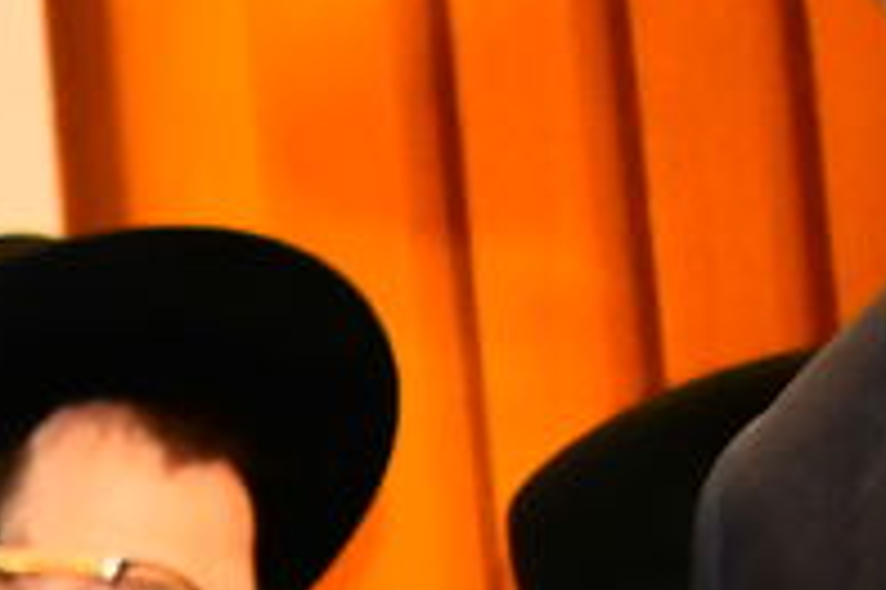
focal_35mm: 199
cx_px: -1776
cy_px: 1975
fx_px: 4893
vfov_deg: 6.2
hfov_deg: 8.6
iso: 3200
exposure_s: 1/125
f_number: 5.6
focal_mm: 28
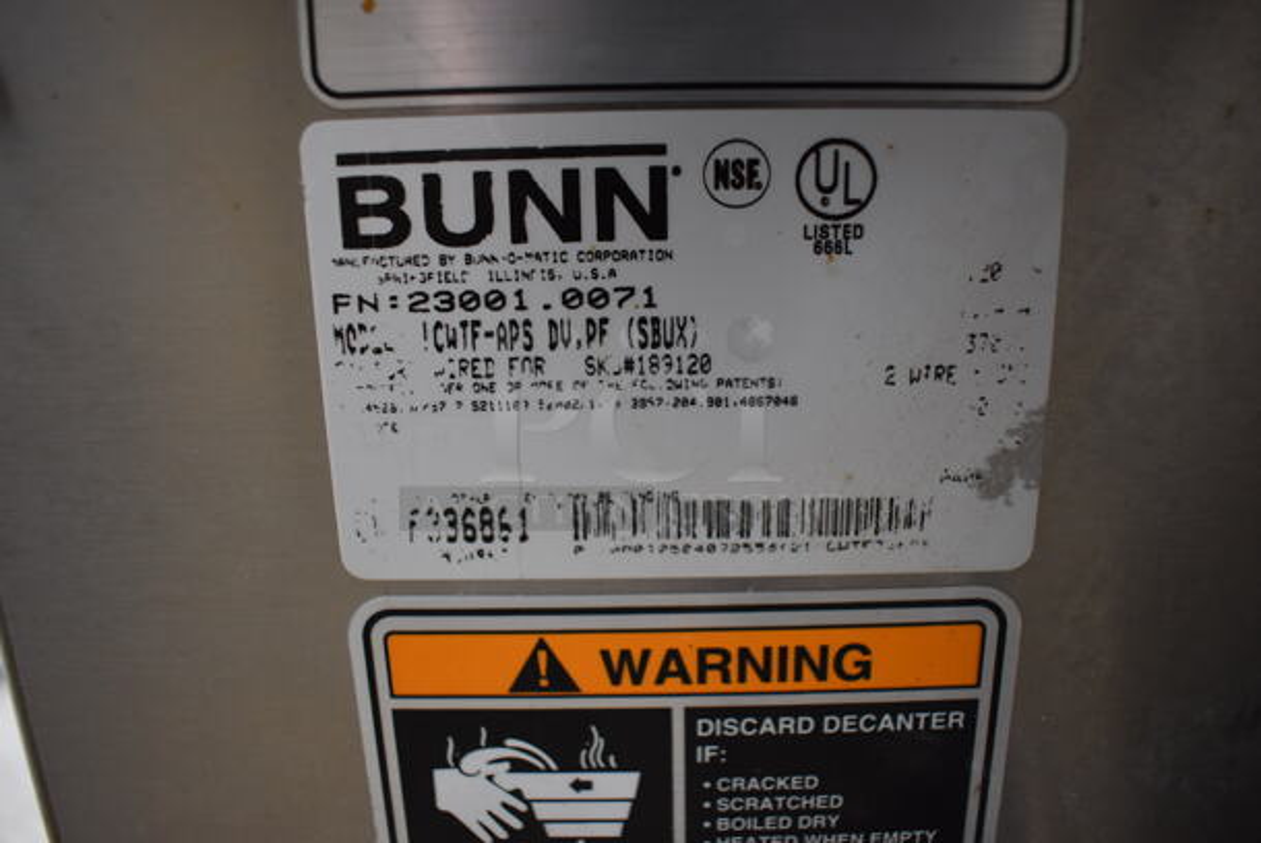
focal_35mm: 27
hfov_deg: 67.3
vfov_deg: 48.0
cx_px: 630
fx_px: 947
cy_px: 422
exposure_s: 1/160
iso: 800
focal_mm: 18
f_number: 3.5
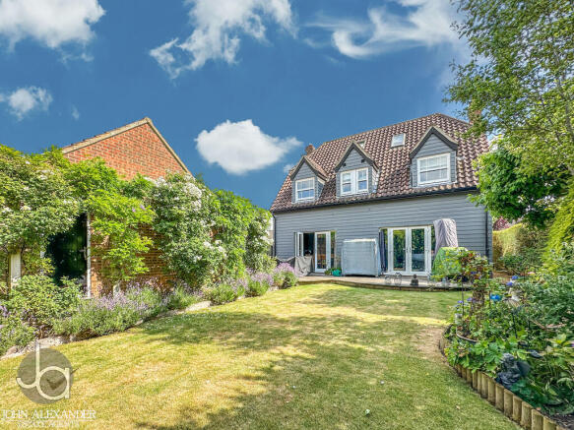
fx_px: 232
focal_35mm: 14
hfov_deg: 102.1
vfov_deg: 85.7
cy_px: 215
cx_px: 287
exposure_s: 1/630
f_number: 2.2
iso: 40
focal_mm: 2.22
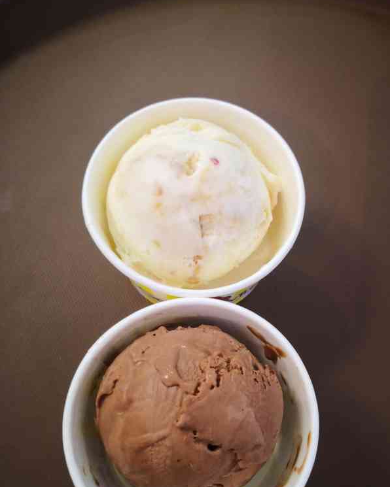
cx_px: 228
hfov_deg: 44.4
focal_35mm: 33
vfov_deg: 53.9
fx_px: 476
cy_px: 288
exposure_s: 1/50
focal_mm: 3.95
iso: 125
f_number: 1.6
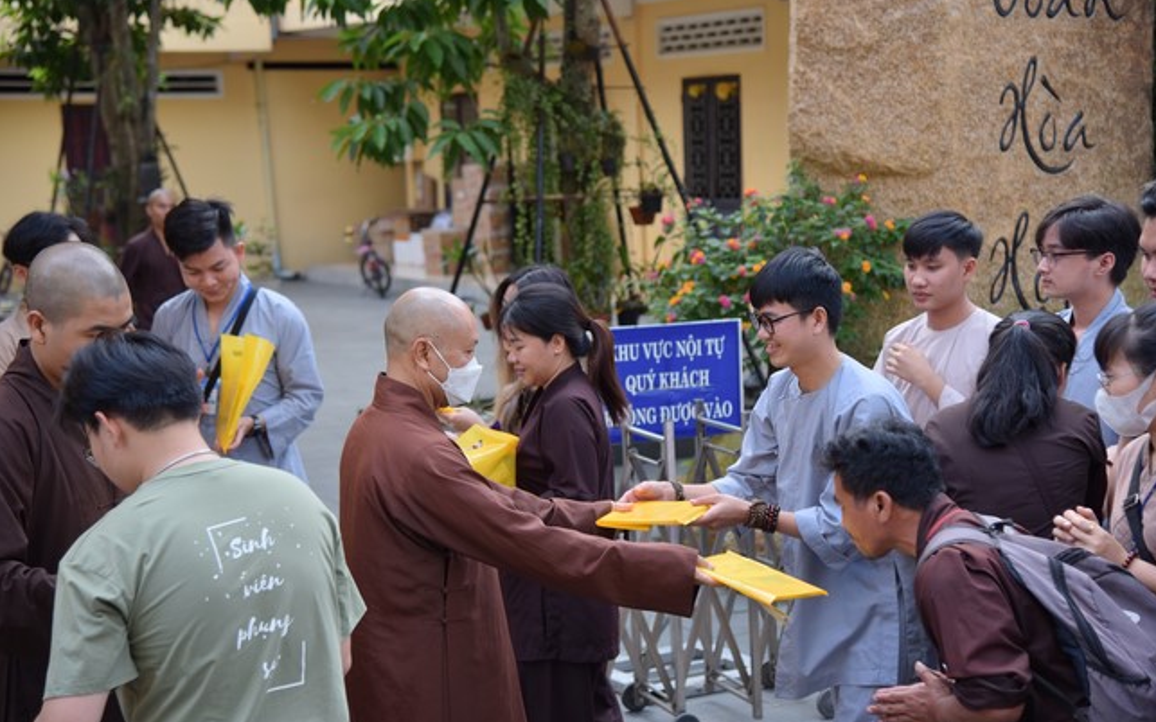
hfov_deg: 30.2
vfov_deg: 19.1
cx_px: 577
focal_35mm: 68
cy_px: 377
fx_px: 2143
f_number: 4.5
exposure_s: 1/125
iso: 100
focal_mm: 66
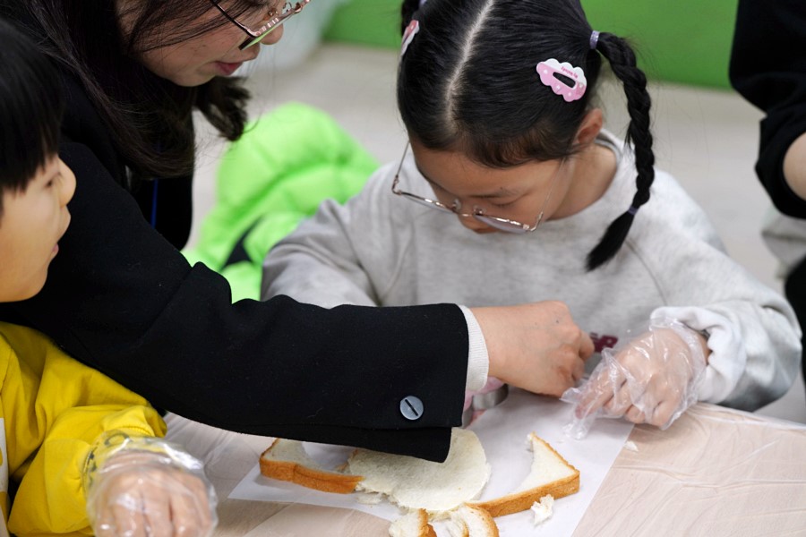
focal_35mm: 70
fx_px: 1567
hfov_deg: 28.8
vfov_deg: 19.5
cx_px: 403
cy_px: 268
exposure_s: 1/160
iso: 1600
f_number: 4
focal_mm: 70
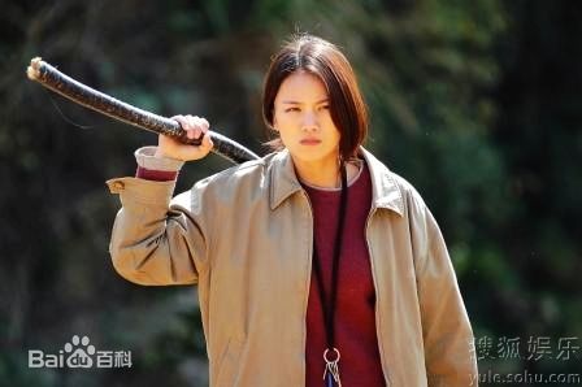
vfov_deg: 4.6
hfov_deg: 6.9
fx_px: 4846
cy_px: 194
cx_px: 291
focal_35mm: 300
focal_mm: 200
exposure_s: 1/500
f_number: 3.5
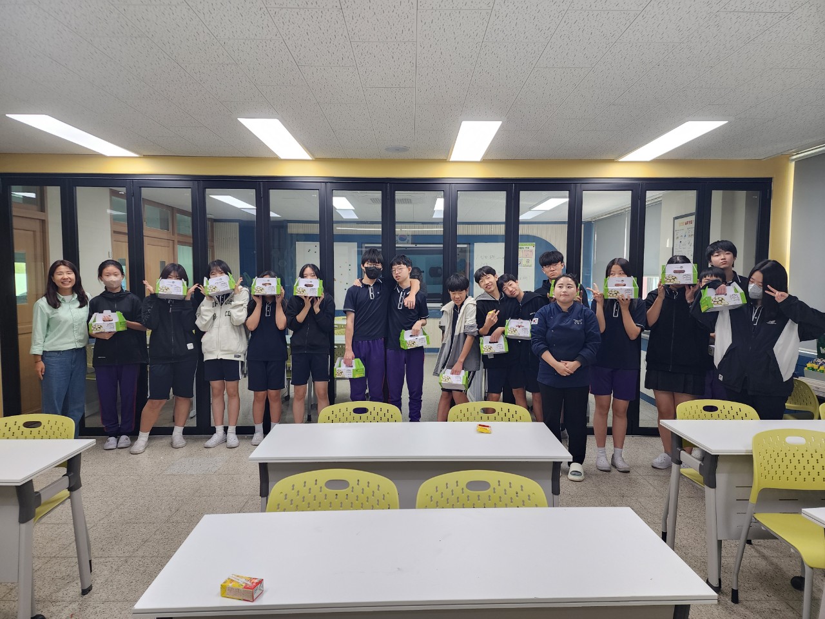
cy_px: 310
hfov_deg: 73.9
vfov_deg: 58.9
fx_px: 548
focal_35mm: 23
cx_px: 412
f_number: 1.8
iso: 100
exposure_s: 1/120
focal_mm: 6.4
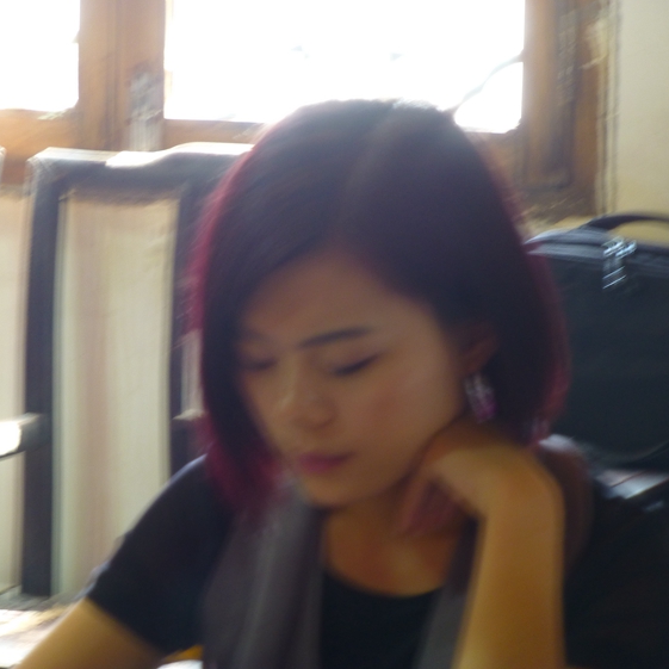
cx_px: 244
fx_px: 5532
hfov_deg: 6.9
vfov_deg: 6.9
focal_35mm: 253
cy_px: 334
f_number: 5.6
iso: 100
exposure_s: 1/1.6
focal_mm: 38.2
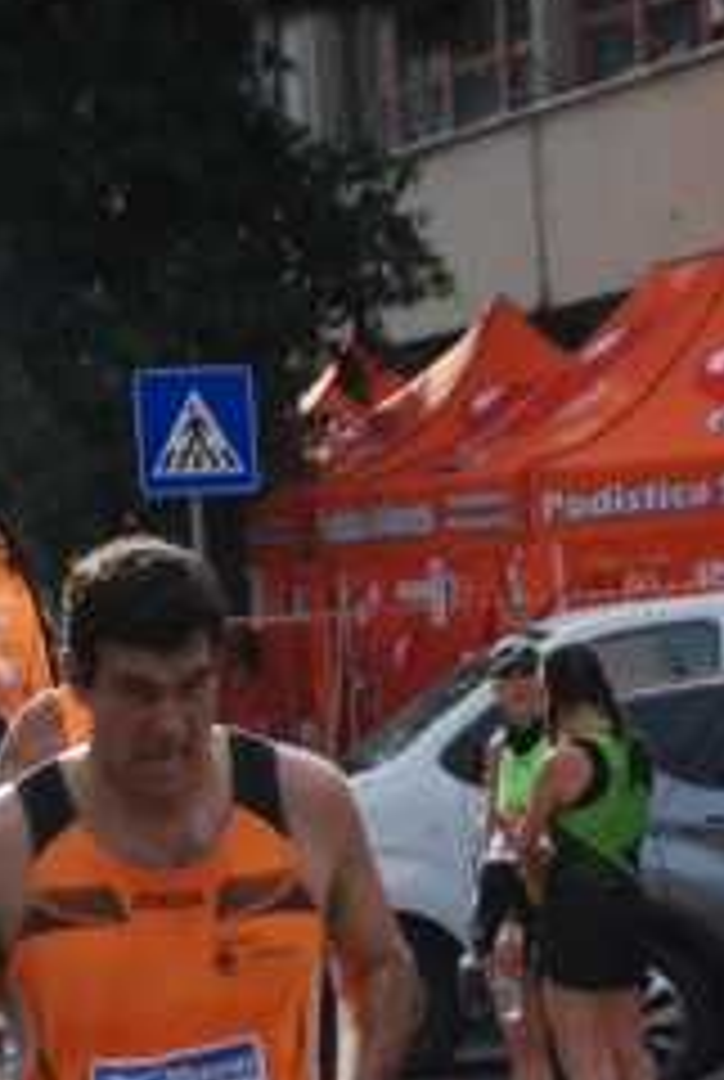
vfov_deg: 7.7
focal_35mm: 263
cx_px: 425
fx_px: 7899
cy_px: 1318
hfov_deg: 5.2
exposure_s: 1/1250
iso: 1000
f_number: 5.6
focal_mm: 70
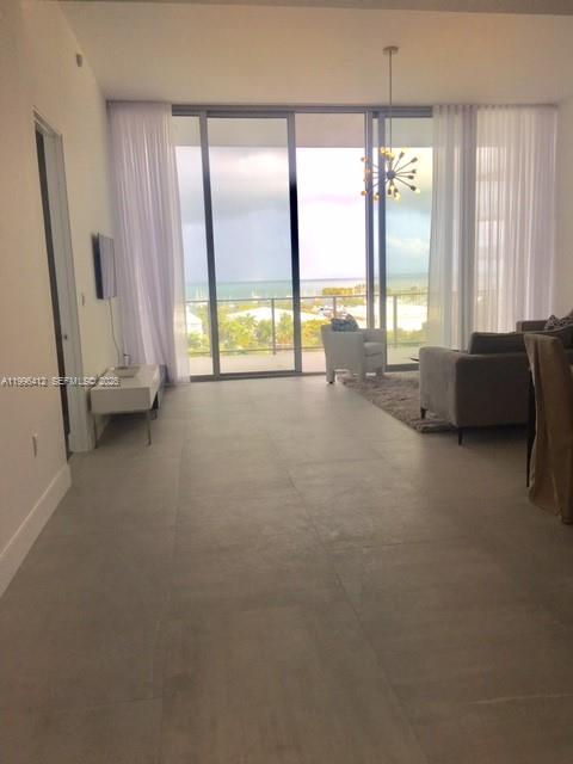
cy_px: 382
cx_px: 286
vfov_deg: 61.7
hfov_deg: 48.2
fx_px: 640
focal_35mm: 29
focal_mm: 4.15
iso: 25
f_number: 2.2
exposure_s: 1/275
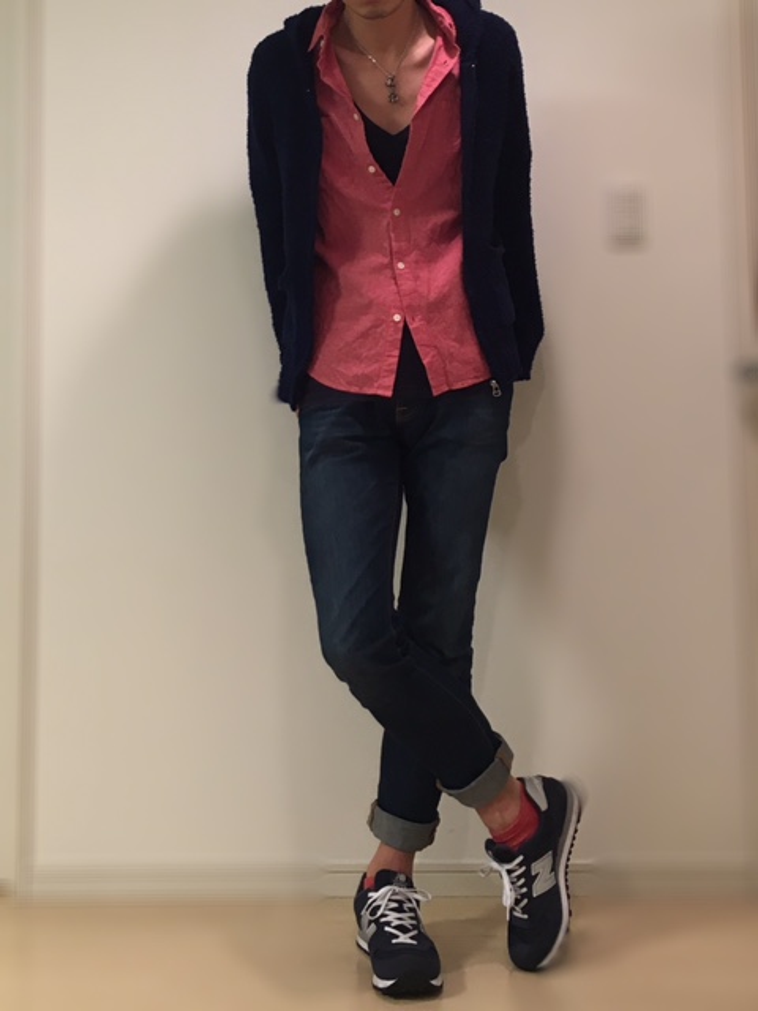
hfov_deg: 48.2
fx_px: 847
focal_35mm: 29
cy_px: 506
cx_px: 379
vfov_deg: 61.7
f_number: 2.2
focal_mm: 4.15
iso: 80
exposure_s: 1/33
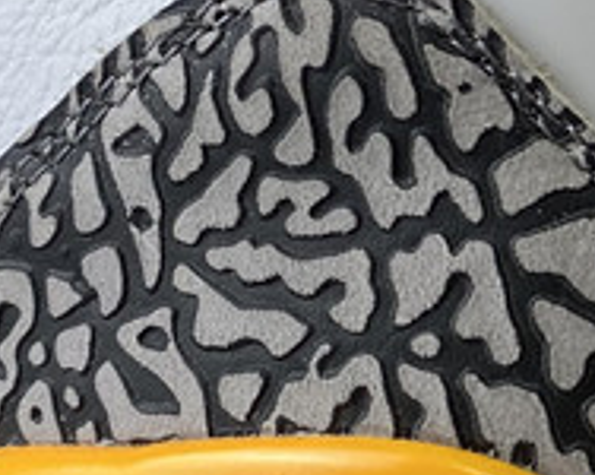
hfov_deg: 13.5
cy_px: 114
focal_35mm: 135
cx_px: 880
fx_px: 2375
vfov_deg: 11.4
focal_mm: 4.25
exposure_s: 1/100
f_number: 1.8
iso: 64
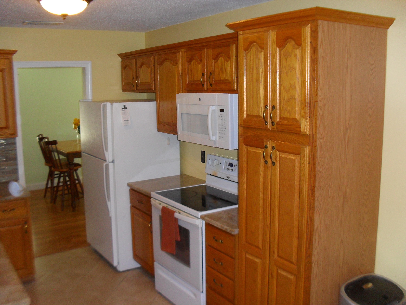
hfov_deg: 52.6
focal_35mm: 35
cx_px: 203
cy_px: 152
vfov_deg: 40.7
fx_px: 411
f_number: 3.2
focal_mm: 6.3
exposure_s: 1/45
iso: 200
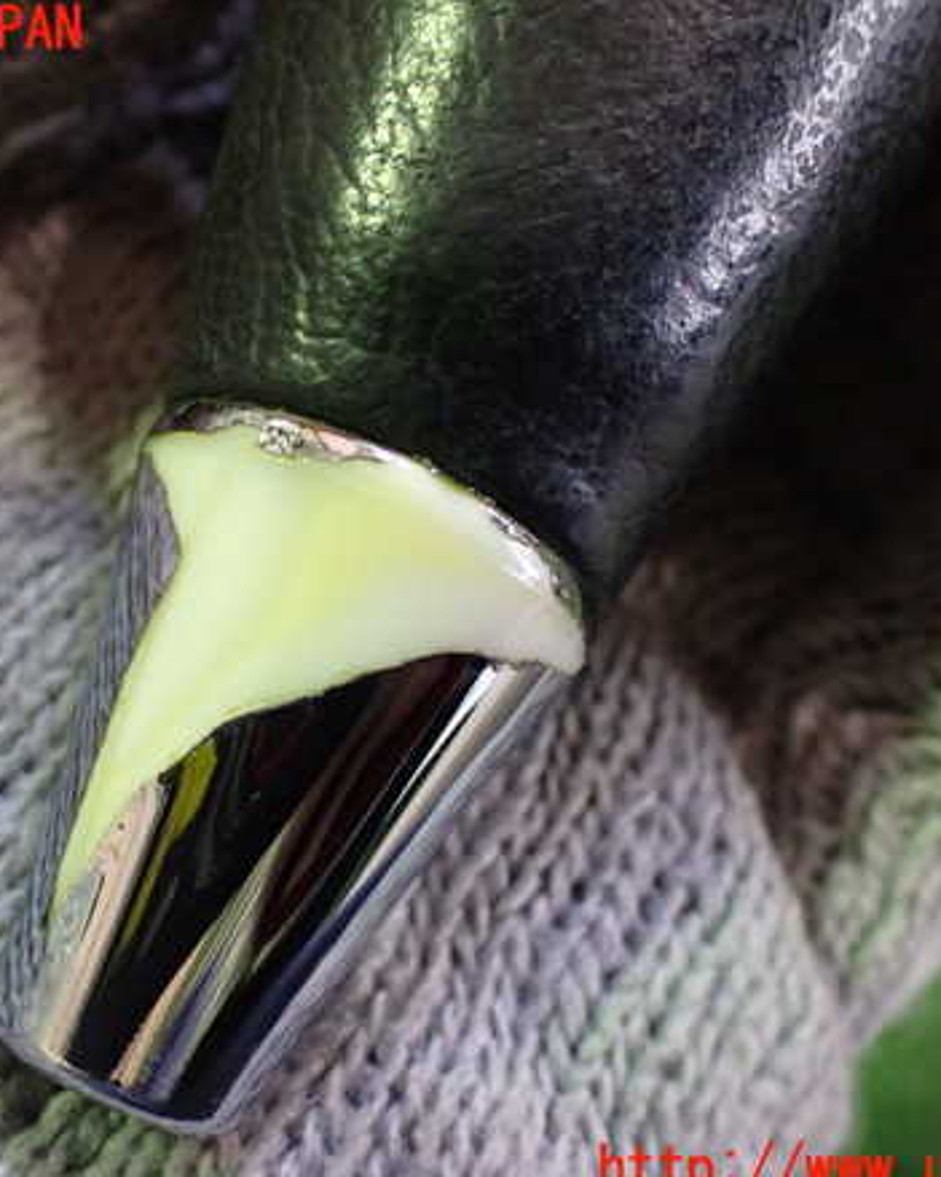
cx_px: 399
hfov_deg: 37.2
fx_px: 1393
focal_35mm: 40
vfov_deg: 45.8
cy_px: 601
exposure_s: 1/80
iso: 800
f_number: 2.3
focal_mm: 5.4
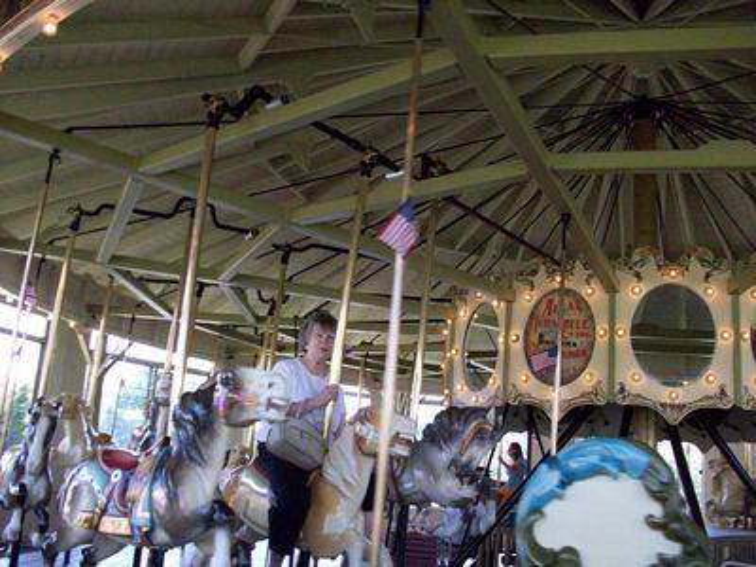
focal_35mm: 34
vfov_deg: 41.8
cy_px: 284
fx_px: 743
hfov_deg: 54.0
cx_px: 378
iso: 237
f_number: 2.8
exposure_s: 1/128
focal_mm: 5.7
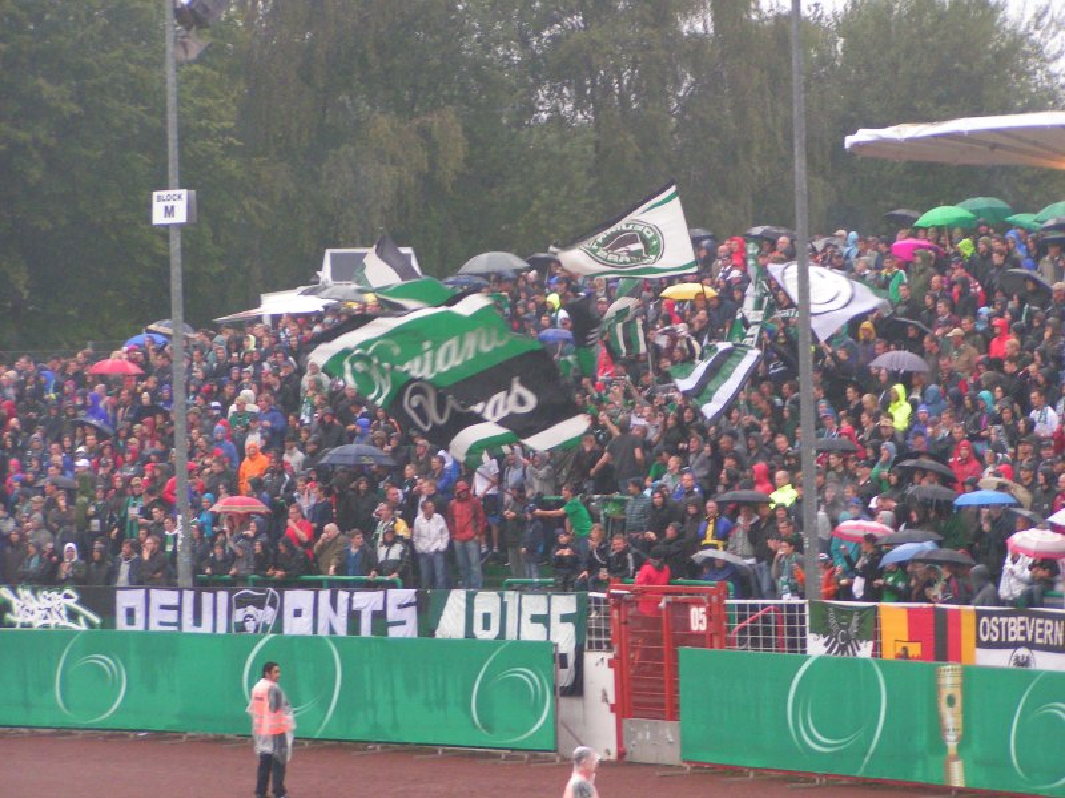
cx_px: 532
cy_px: 399
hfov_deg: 13.2
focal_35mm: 150
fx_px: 4615
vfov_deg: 9.9
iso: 200
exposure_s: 1/80
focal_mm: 22.9
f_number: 3.5
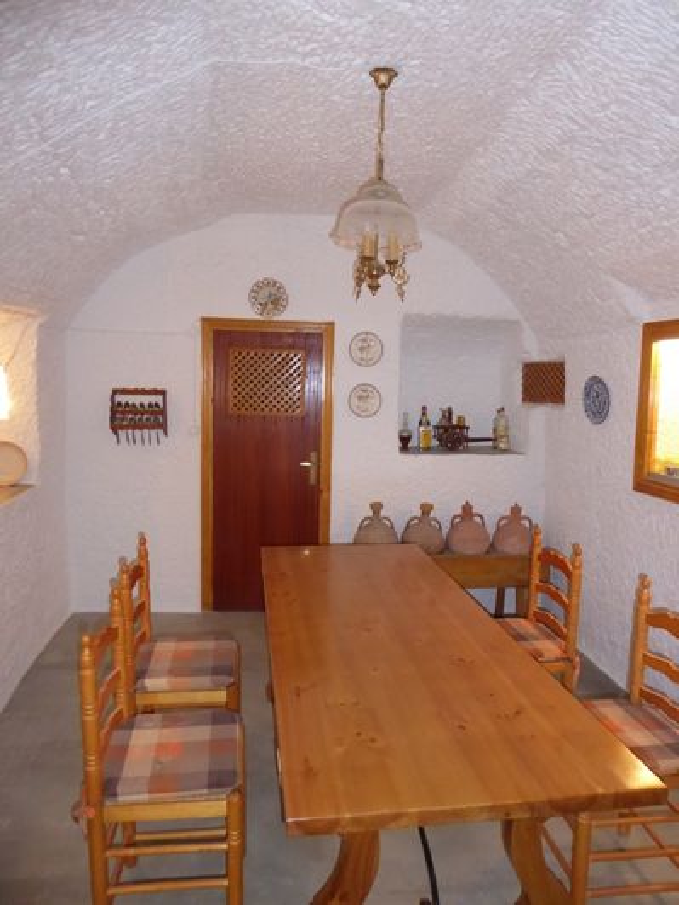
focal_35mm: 25
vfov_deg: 69.4
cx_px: 340
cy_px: 452
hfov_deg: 54.9
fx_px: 654
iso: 800
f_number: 3.3
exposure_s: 1/60
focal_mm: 4.3
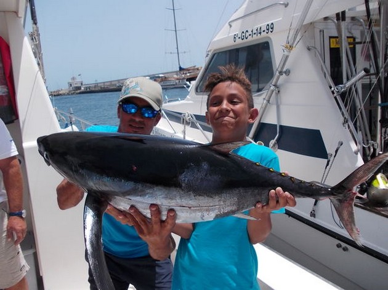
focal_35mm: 28
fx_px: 314
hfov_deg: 63.5
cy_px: 145
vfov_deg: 49.7
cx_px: 194
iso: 80
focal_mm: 4
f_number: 5.4
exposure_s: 1/400
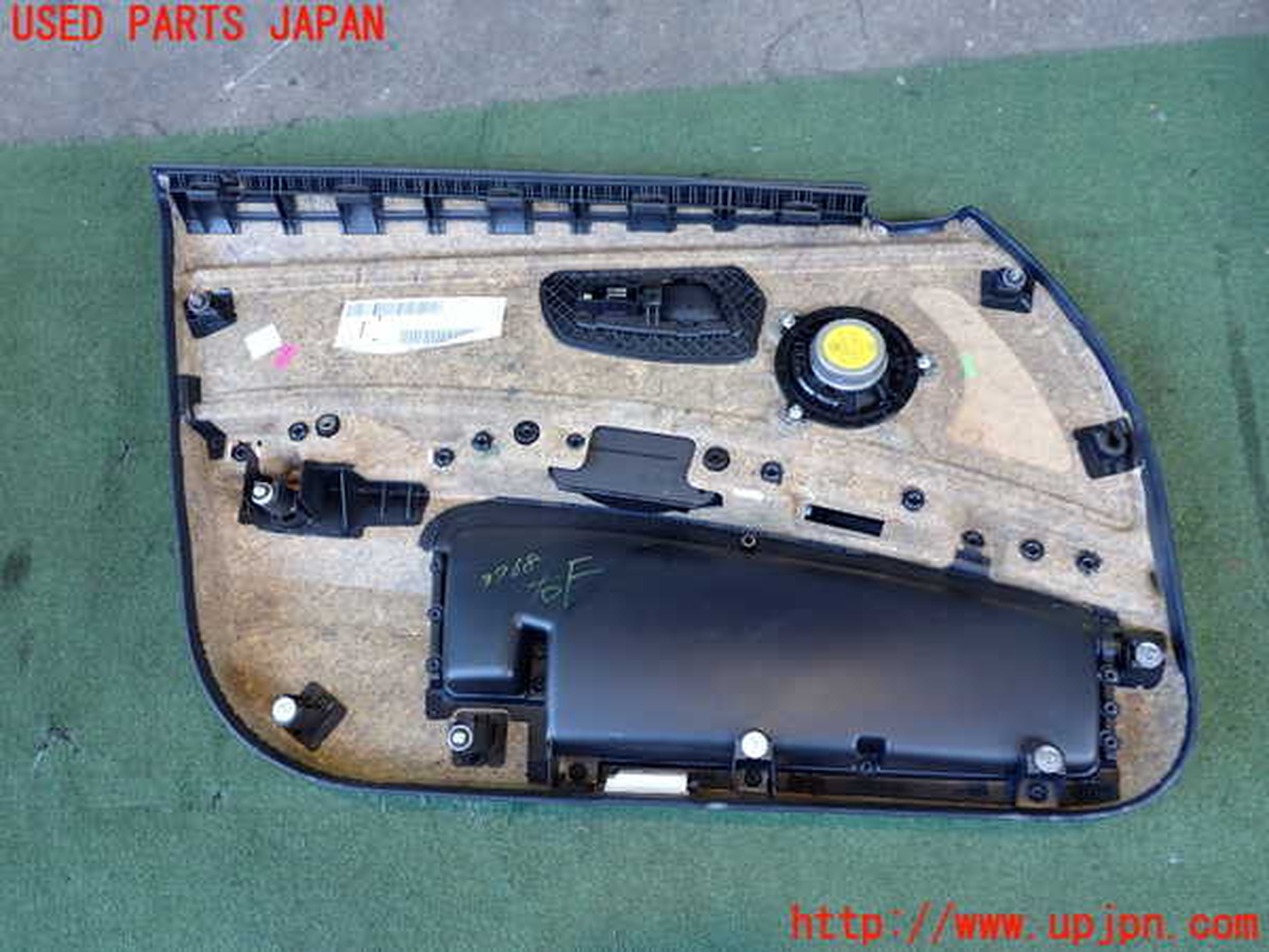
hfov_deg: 60.0
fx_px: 1100
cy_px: 476
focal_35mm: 30
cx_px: 634
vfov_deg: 46.8
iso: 200
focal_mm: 5.4
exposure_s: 1/50
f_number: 2.3
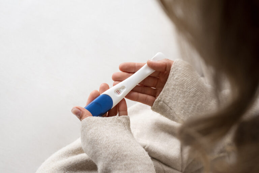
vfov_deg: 27.0
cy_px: 86
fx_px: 360
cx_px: 130
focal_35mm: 50
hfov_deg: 39.6
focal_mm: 50
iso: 500
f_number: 3.2
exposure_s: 1/100
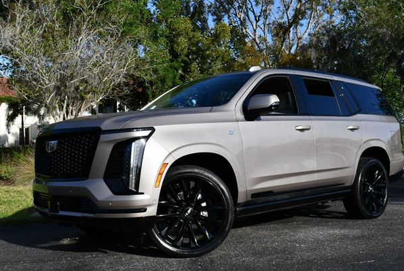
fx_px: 483
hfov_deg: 45.4
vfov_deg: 31.3
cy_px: 138
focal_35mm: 43
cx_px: 210
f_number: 9
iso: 100
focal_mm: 20
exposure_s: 1/320
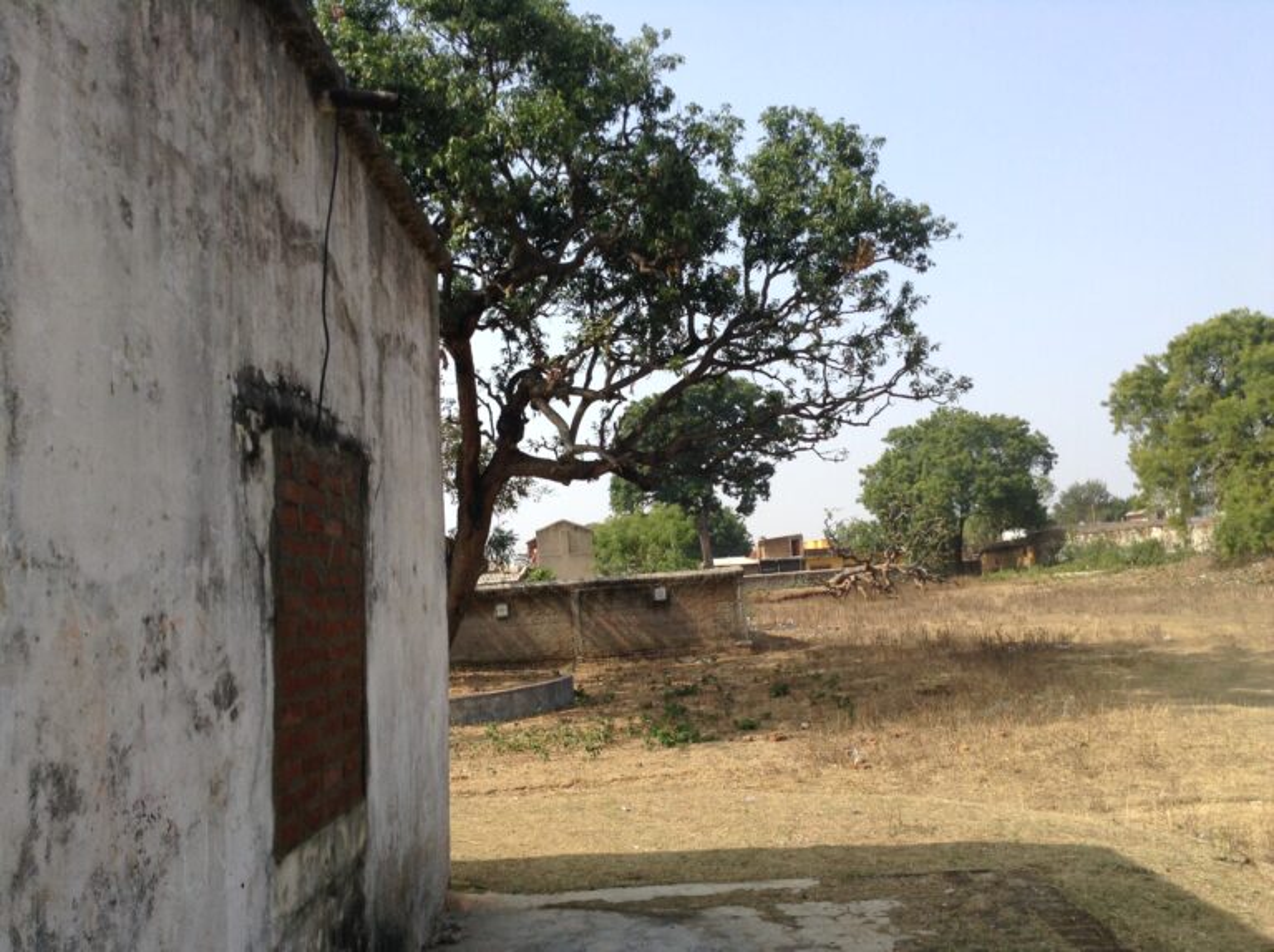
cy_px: 476
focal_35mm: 33
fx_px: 1213
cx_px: 637
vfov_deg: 42.9
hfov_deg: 55.4
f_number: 2.4
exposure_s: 1/772
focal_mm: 3.3
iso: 25
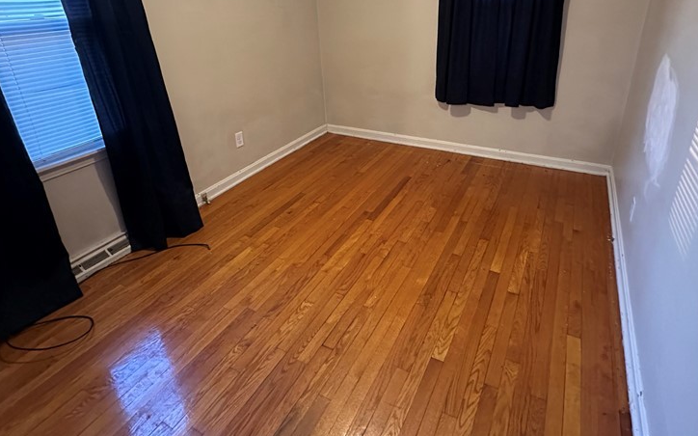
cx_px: 367
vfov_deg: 56.0
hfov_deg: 82.2
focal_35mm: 21
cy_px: 146
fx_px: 399
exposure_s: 1/60
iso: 1250
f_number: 2.2
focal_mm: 2.22
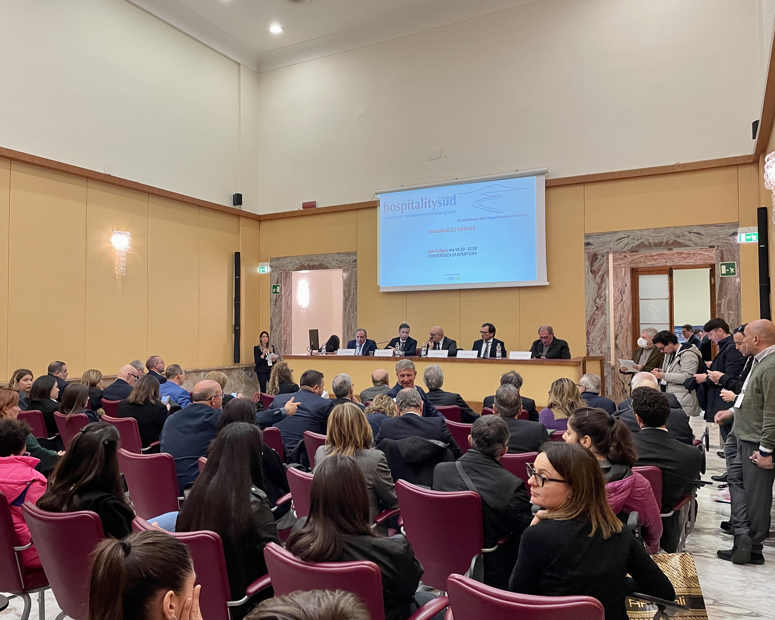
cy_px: 316
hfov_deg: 62.2
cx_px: 363
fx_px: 642
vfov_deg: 51.5
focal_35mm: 28
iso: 200
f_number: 1.6
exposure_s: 1/60
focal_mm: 4.2
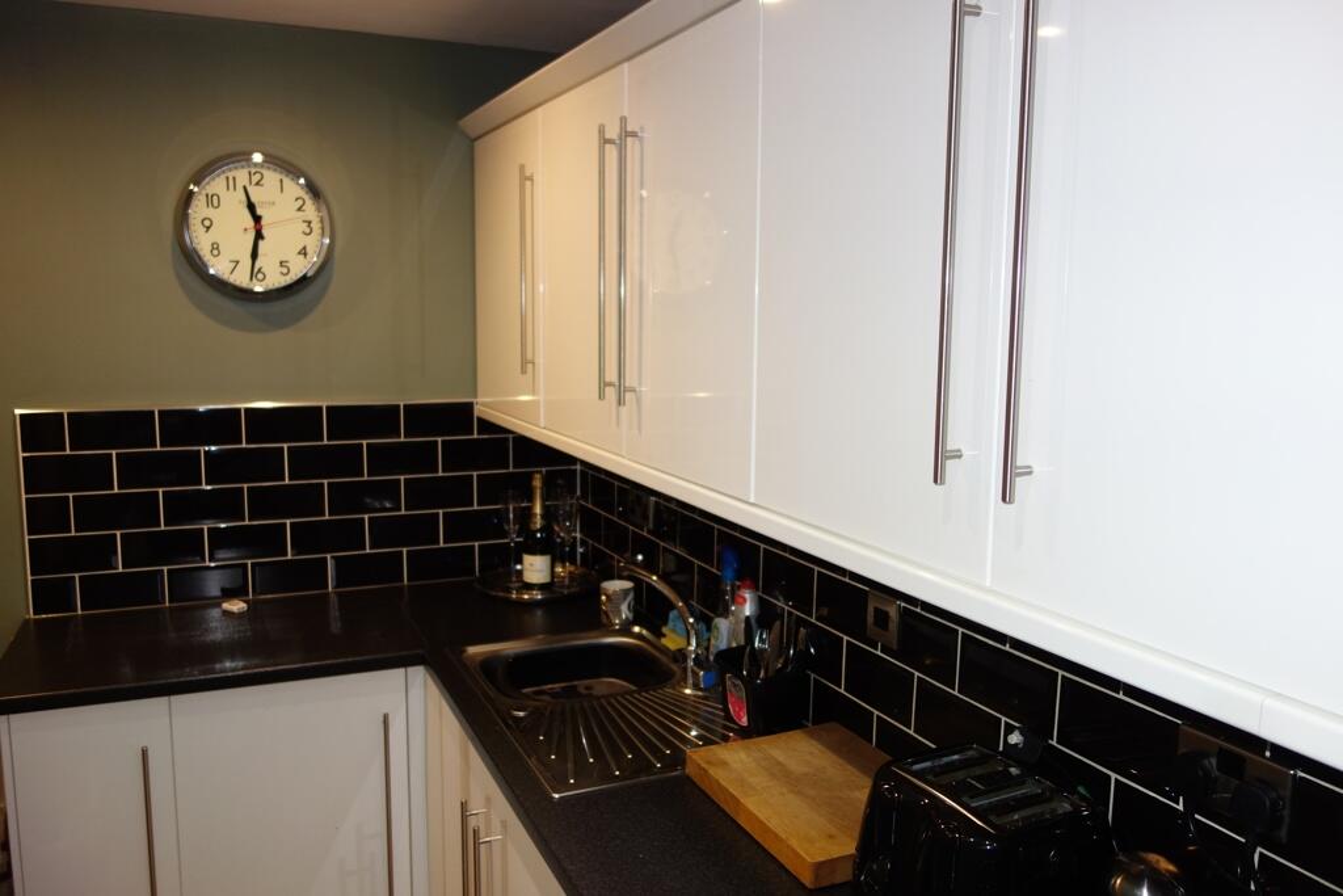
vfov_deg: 46.4
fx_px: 1045
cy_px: 448
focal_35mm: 28
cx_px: 672
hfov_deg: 65.5
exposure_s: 1/30
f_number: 1.8
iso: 200
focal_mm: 10.4
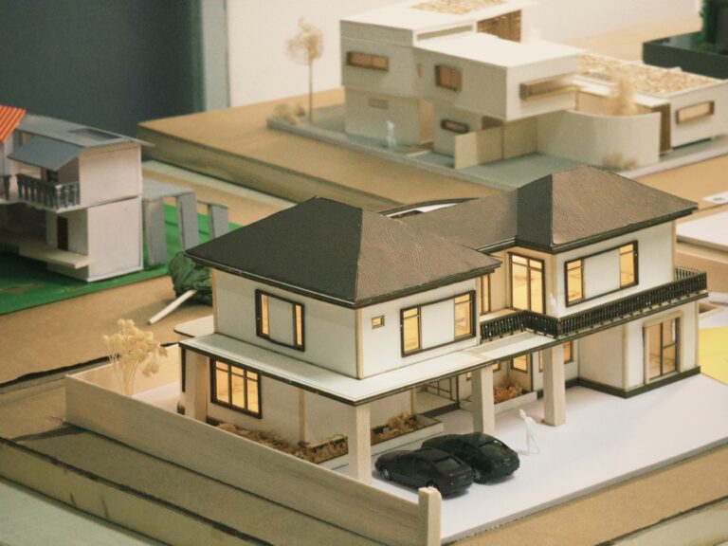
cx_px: 364
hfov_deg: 16.4
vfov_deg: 12.3
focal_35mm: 120
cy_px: 273
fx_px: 2524
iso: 160
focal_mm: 15.66
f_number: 2.8
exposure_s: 1/100
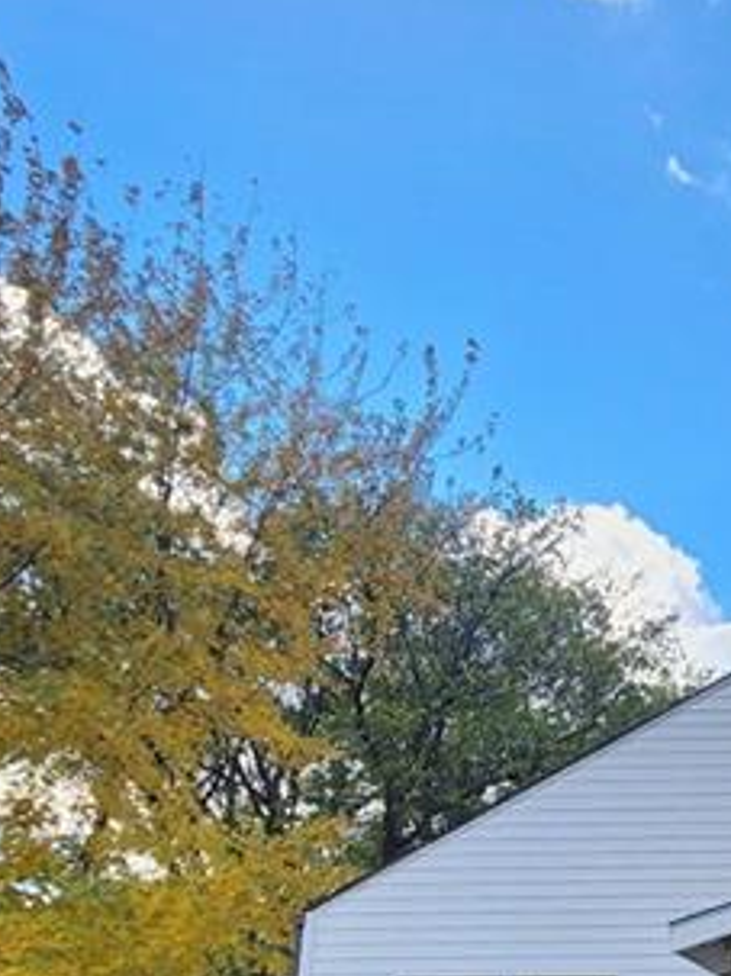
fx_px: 930
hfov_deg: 34.4
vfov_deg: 49.0
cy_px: 892
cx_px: 876
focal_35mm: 33
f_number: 2.2
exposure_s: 1/431
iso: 50
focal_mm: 2.2
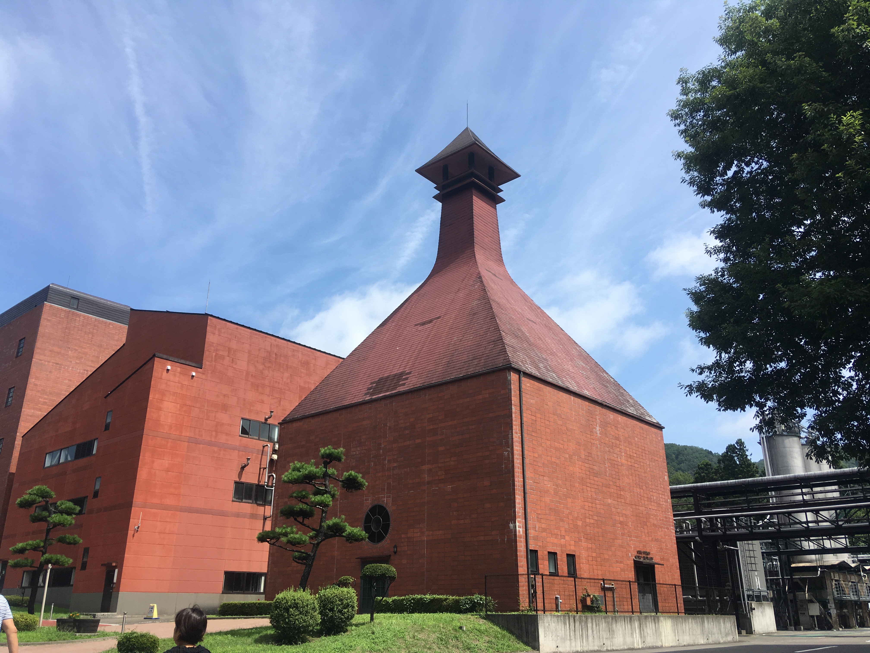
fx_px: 729
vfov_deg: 48.2
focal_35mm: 29
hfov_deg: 61.7
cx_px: 435
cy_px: 326
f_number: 2.2
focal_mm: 4.15
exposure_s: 1/1202
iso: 25
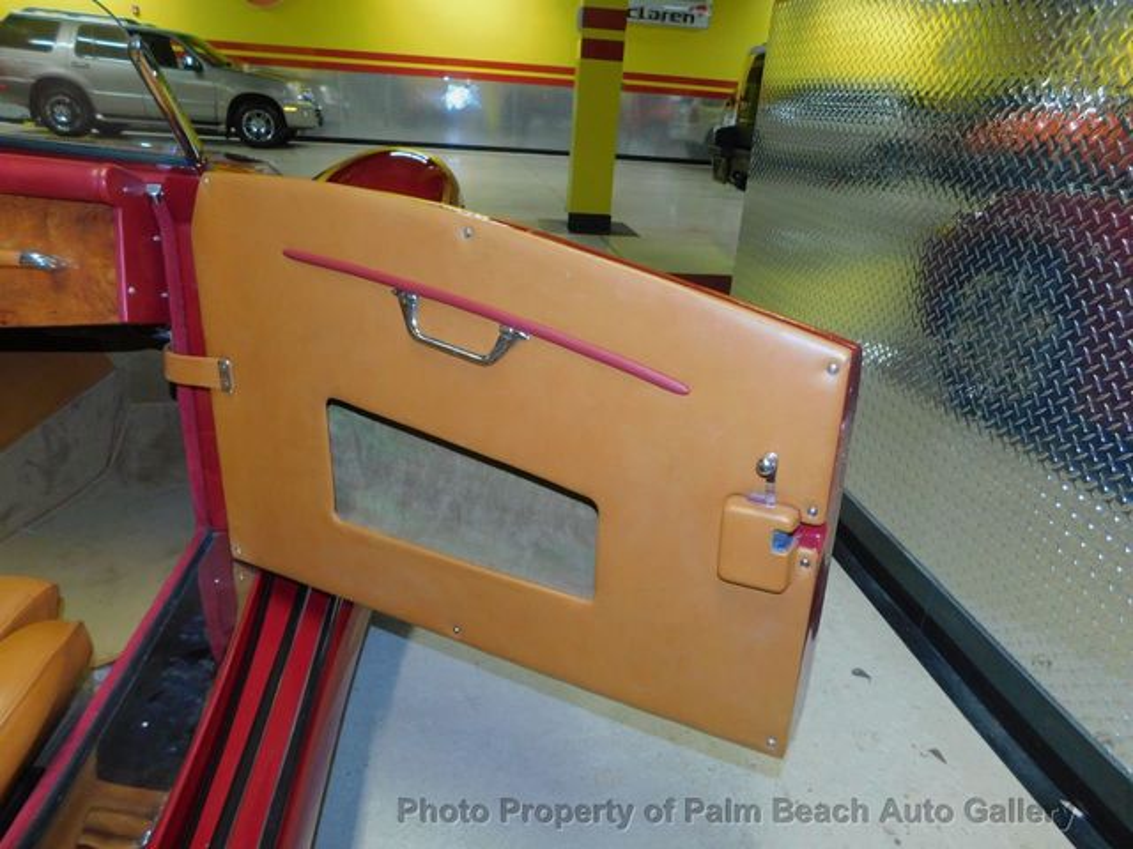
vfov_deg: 58.9
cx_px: 566
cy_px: 424
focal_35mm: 23
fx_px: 753
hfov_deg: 73.9
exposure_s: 1/30
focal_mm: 4
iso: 200
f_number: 3
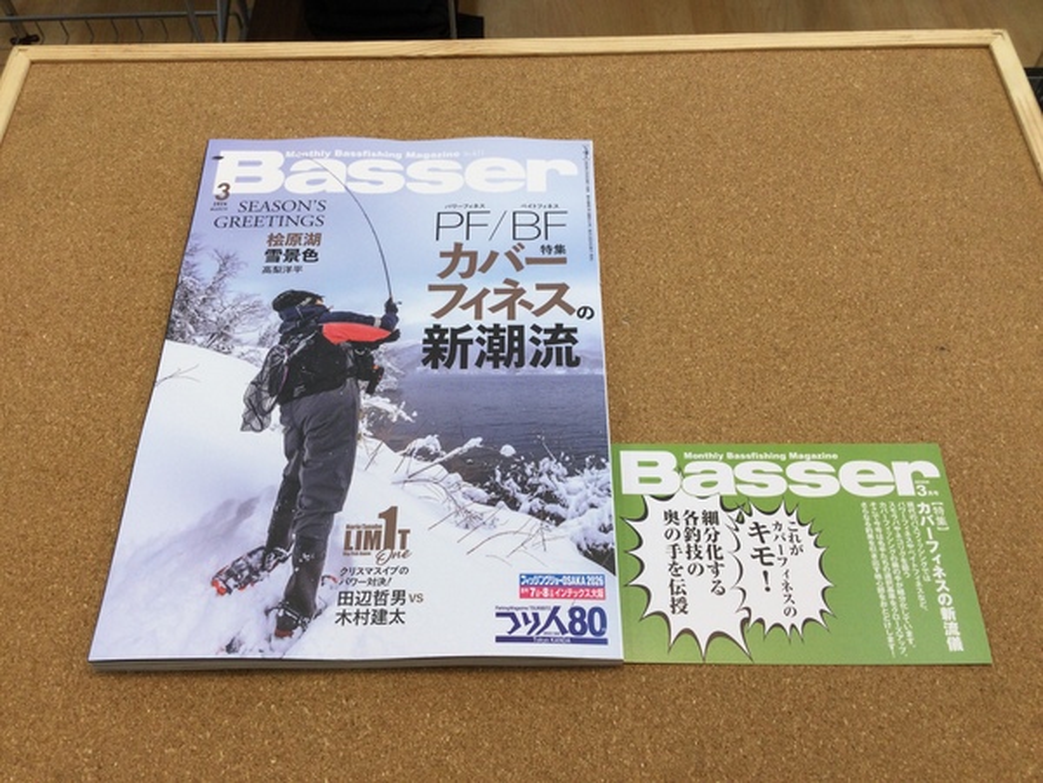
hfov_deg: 58.4
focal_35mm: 31
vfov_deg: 45.4
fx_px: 934
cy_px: 392
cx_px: 522
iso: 32
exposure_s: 1/60
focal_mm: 3.3
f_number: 2.4
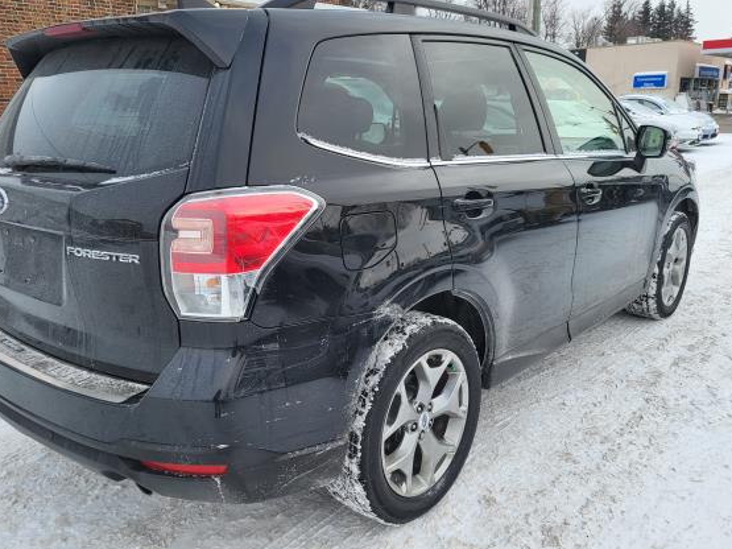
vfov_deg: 46.8
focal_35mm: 30
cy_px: 263
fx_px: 634
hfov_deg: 60.0
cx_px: 351
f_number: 1.8
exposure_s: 1/742
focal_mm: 5.4
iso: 40
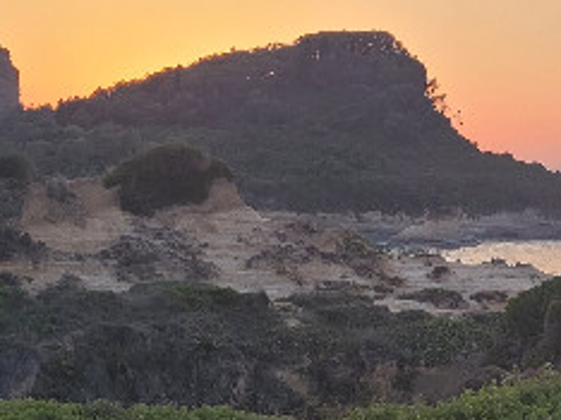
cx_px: 477
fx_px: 1441
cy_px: 286
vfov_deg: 16.5
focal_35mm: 89
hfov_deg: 21.7
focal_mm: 5.4
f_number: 1.8
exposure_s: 1/409
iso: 40
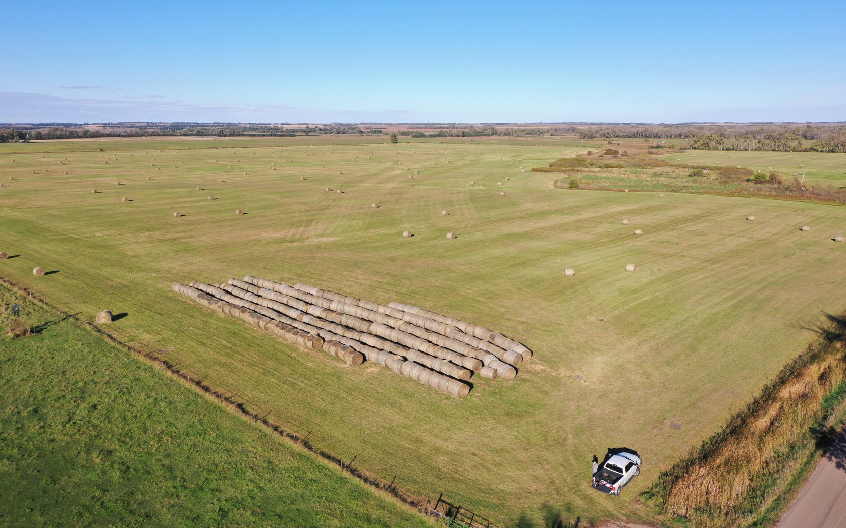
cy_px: 264
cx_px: 423
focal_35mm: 29
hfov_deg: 64.6
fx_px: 669
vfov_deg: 43.1
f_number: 5.6
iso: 100
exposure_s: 1/400
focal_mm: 10.26
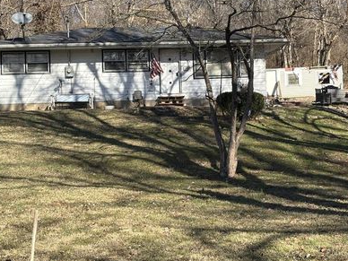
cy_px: 98
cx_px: 170
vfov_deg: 21.9
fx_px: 674
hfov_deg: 29.0
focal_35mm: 67
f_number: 1.6
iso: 32
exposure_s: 1/1344
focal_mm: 5.96
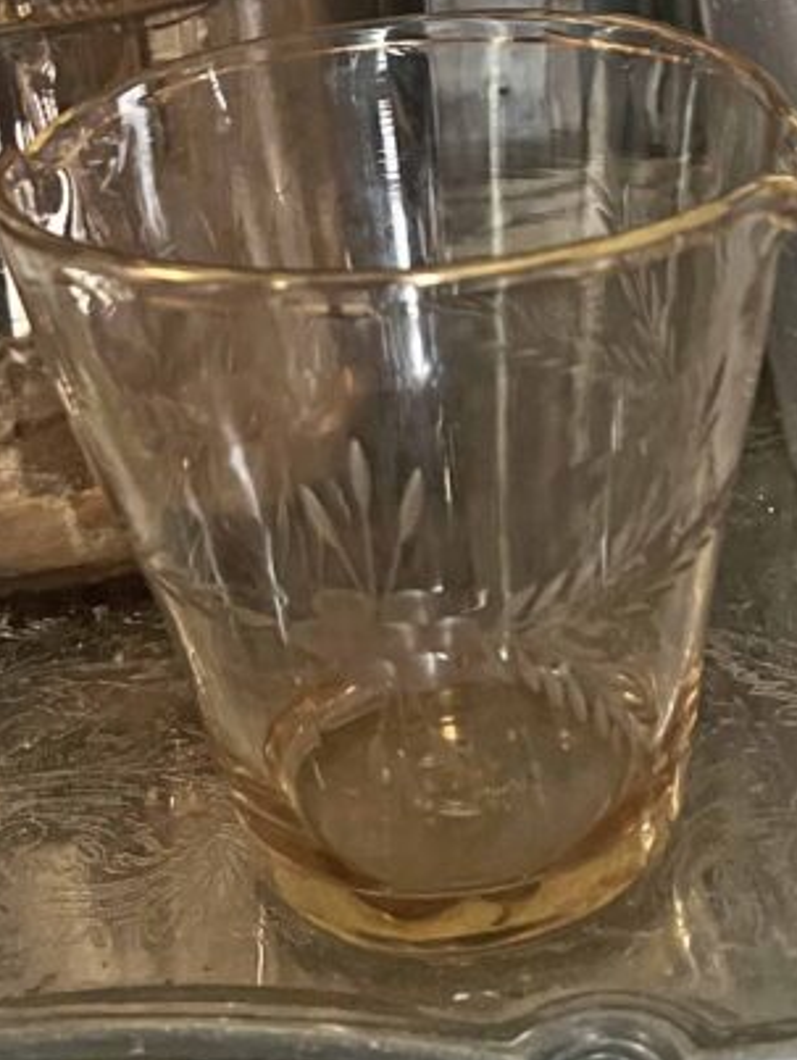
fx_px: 2023
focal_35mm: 66
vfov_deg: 28.2
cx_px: 566
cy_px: 105
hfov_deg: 22.1
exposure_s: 1/40
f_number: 1.5
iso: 500
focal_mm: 5.7
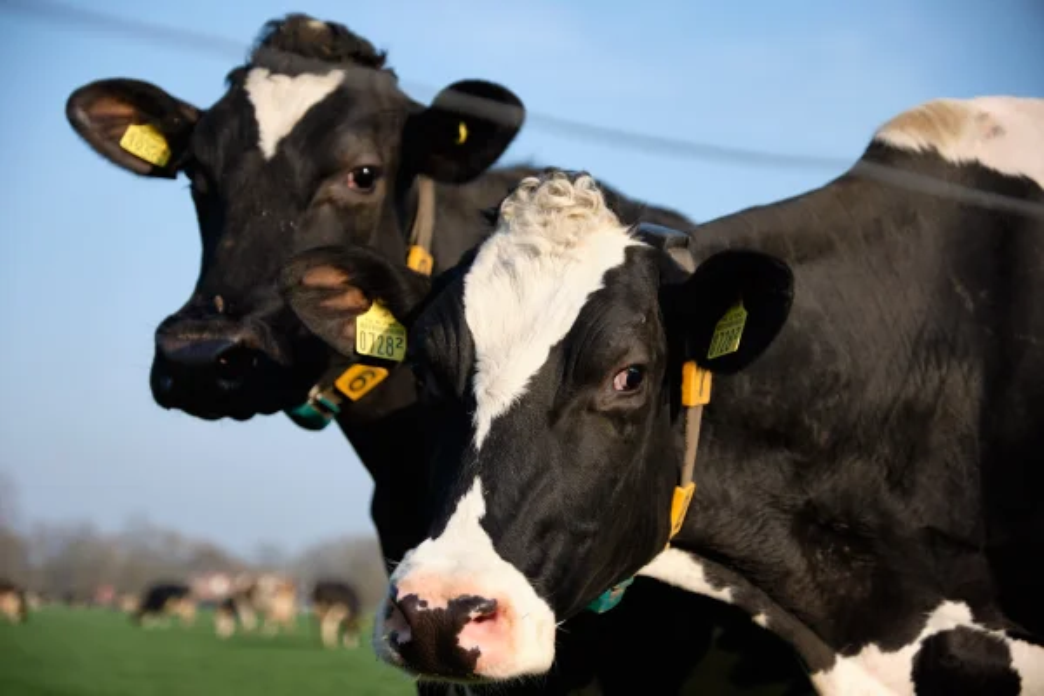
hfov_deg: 24.5
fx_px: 2407
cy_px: 348
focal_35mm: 83
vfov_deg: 16.5
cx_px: 522
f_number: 2.8
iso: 200
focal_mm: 55
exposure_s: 1/1100
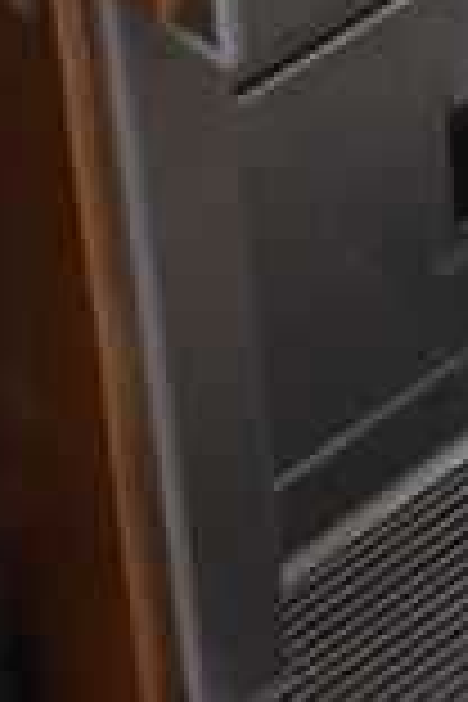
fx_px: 3606
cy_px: -623
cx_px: 603
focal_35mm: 185
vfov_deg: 10.4
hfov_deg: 7.3
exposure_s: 1/30
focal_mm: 21
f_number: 3.8
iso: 2800
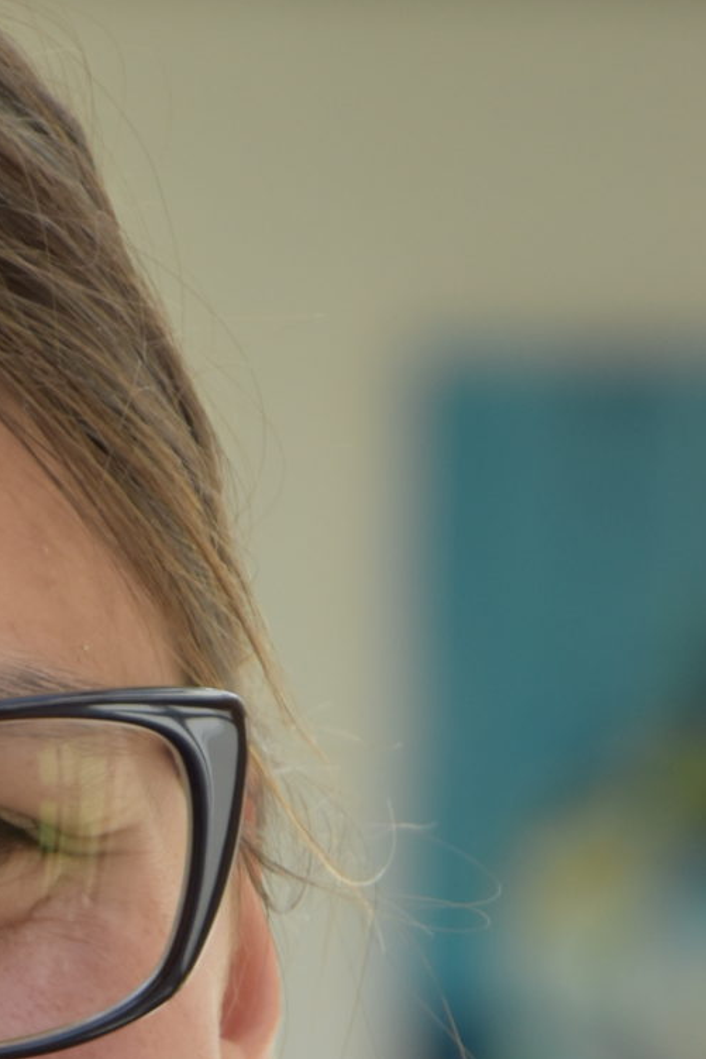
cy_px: 1248
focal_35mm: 537
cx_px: -429
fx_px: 15780
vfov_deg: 3.8
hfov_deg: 2.6
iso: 400
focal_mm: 105
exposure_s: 1/125
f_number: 5.6
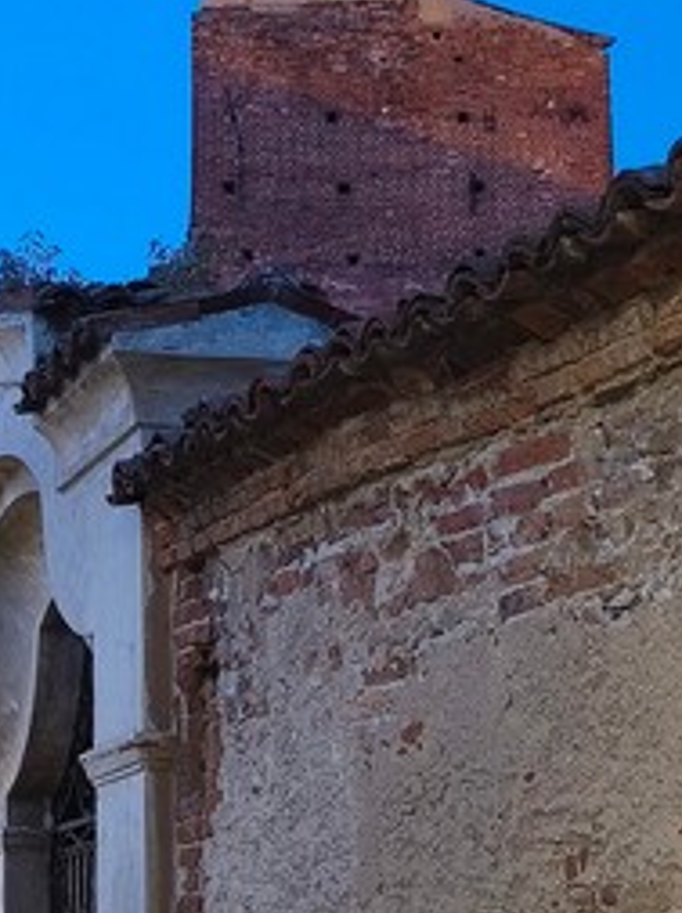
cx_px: -32
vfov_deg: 25.5
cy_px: 639
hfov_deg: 18.7
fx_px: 2002
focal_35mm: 76
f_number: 1.65
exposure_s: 1/25
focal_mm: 6.18
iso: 1600
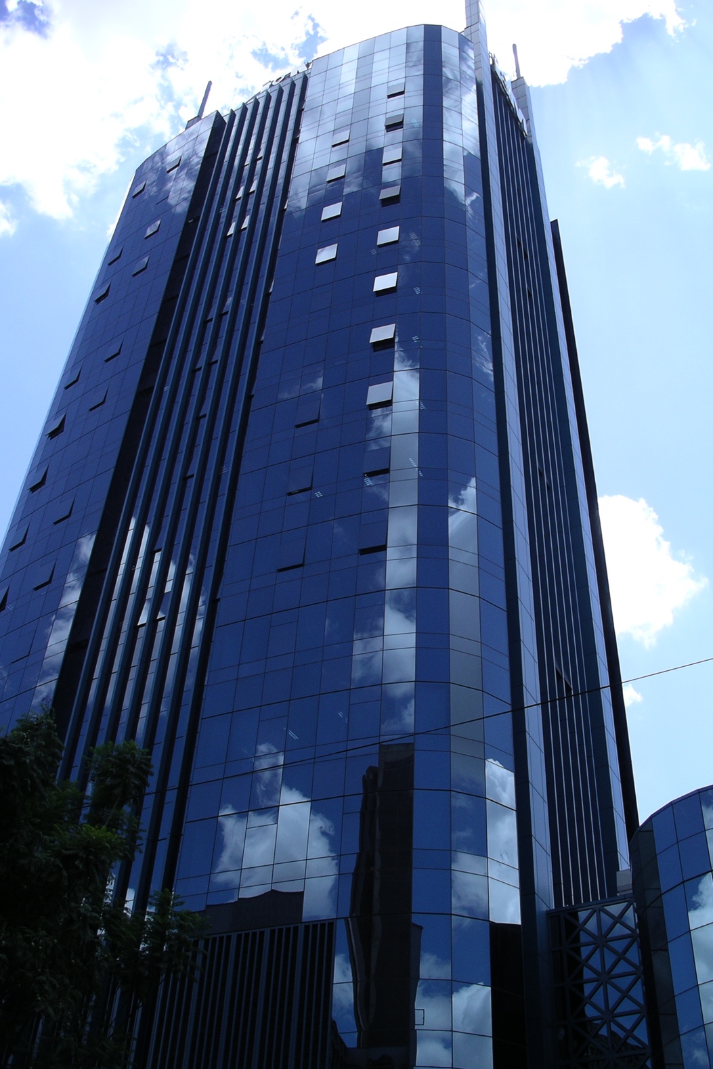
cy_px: 530
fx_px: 1158
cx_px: 385
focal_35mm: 39
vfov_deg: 49.5
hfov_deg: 34.2
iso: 64
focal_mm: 7.8
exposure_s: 1/640
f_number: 3
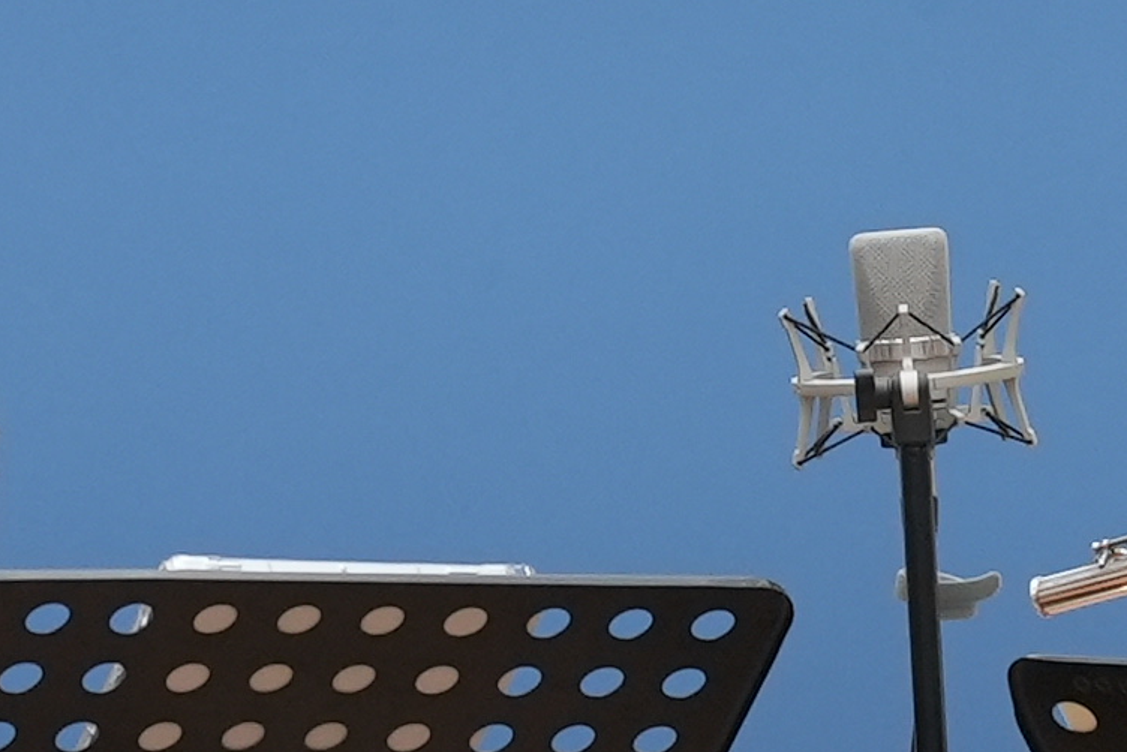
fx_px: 18539
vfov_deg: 2.3
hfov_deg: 3.5
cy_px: 246
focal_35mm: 592
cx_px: 746
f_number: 4.5
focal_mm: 105
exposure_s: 1/160
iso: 1600
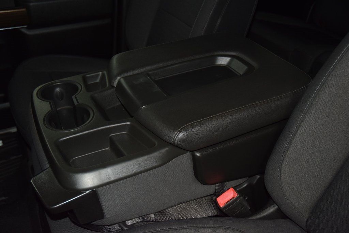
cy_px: 116
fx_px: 364
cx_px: 174
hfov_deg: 51.3
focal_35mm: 38
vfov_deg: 35.5
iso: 1250
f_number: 3.8
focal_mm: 25
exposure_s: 1/125
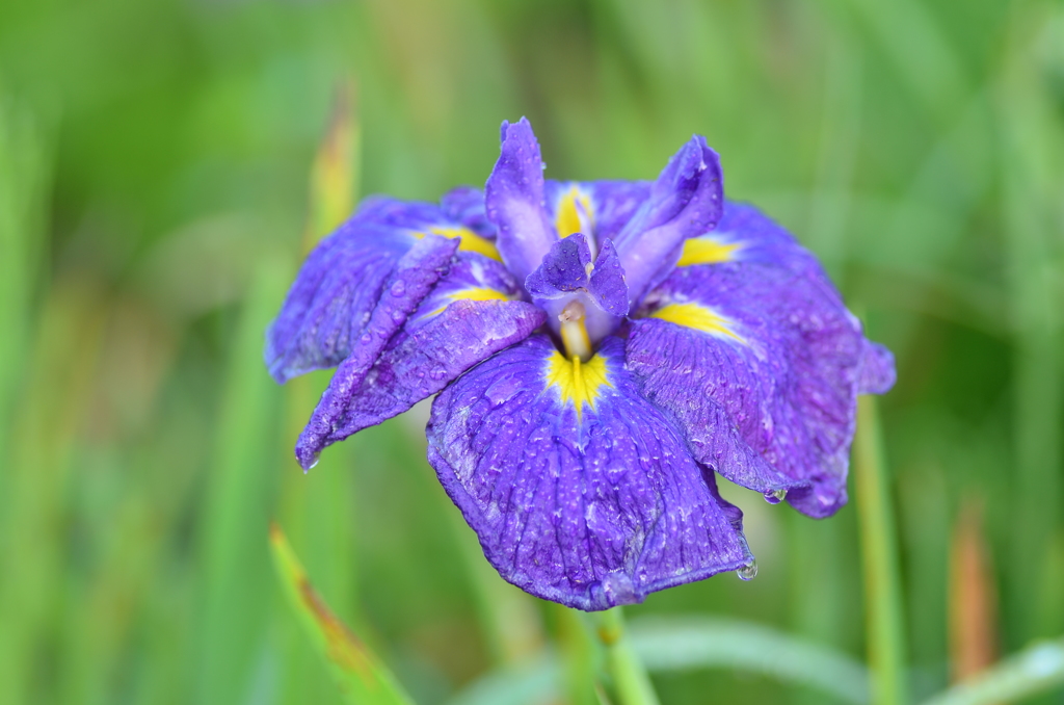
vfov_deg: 10.1
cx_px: 532
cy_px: 352
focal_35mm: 135
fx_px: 3981
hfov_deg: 15.2
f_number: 3.2
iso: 100
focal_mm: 90
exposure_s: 1/125
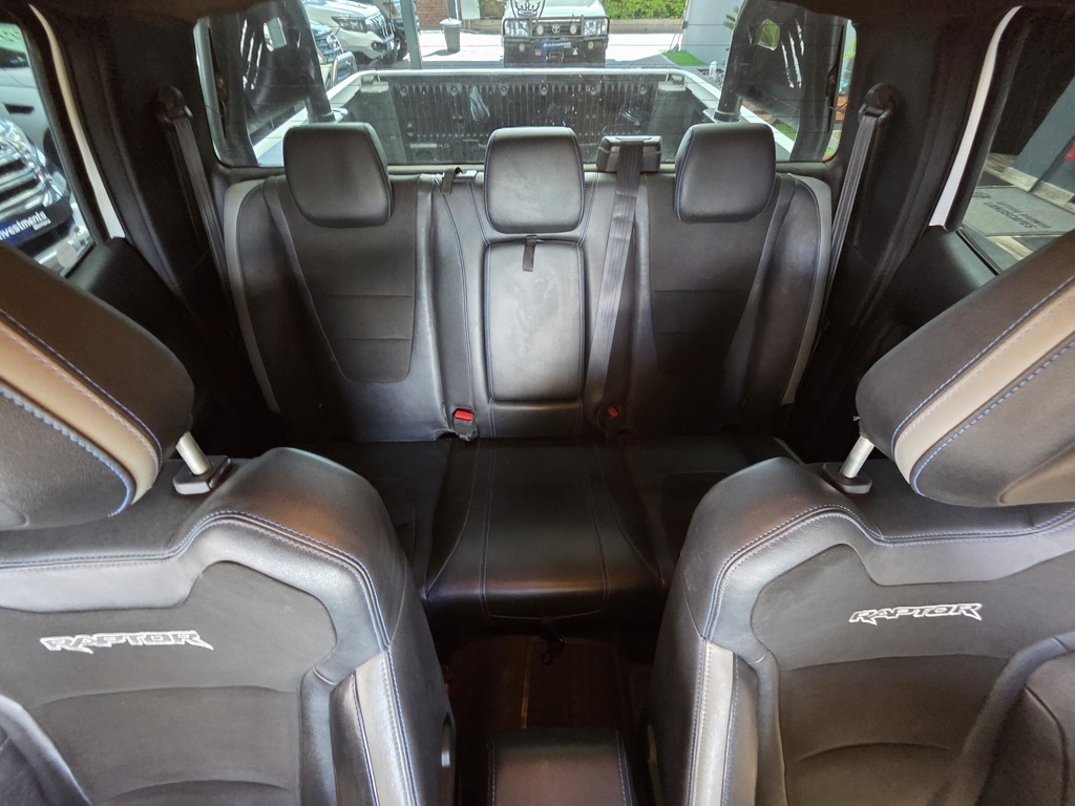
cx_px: 538
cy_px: 403
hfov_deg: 106.2
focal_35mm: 13
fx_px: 404
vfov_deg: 89.9
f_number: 2.2
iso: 1250
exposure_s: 1/33.3
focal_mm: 2.2
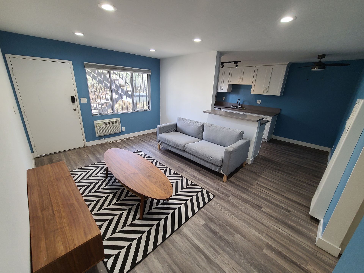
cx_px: 182
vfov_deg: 89.9
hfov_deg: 106.2
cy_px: 136
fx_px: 137
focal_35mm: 13
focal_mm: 2.2
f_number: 2.2
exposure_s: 1/59
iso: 200
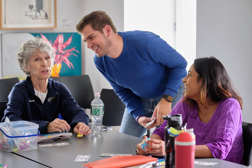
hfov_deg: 19.1
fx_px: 749
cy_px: 84
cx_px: 126
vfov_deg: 12.8
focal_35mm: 107
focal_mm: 71.5
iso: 4000
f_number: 2.8
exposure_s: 1/200
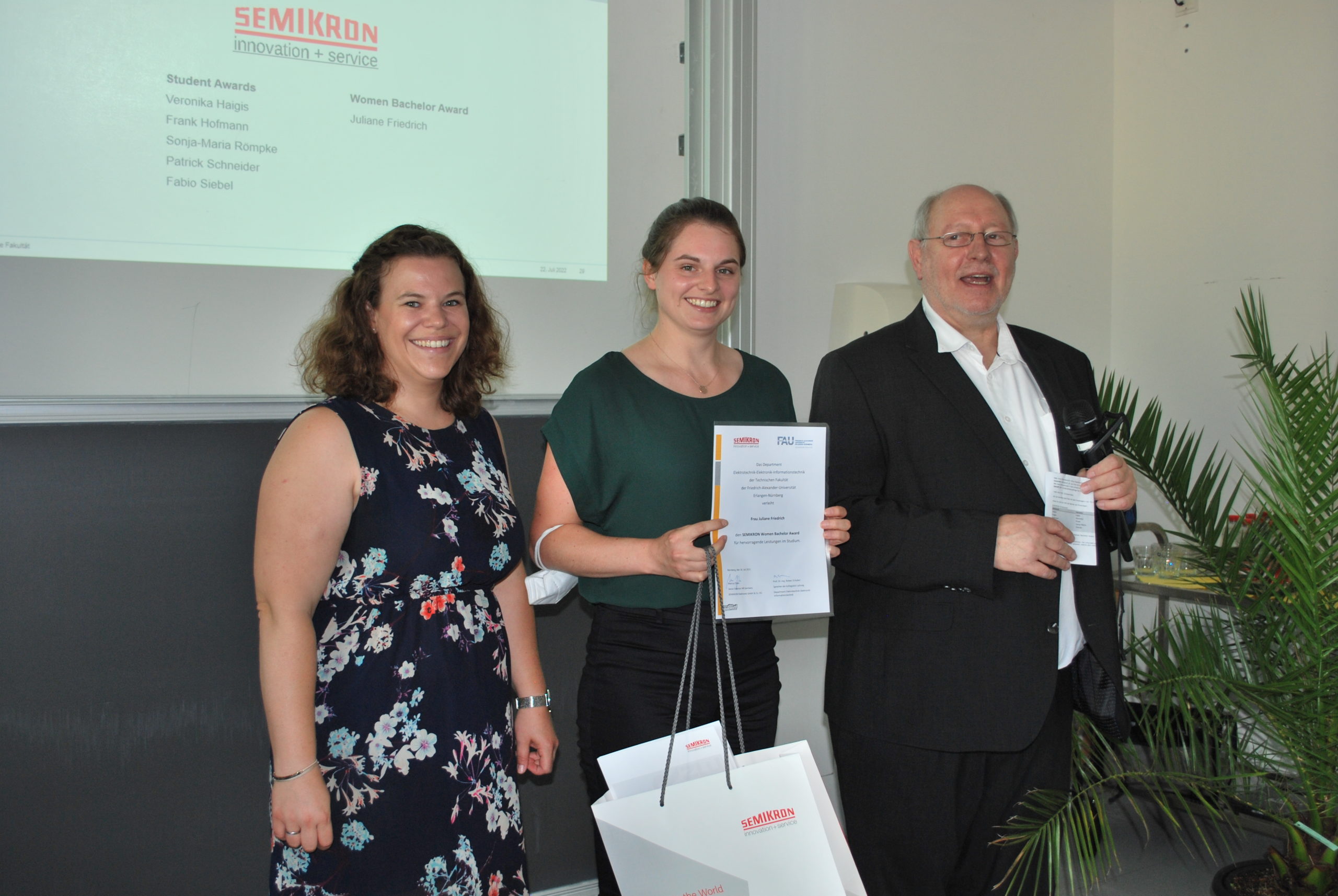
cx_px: 669
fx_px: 1340
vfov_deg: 37.0
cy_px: 448
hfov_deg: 53.1
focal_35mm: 36
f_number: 4.2
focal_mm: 24
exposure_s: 1/60
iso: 200
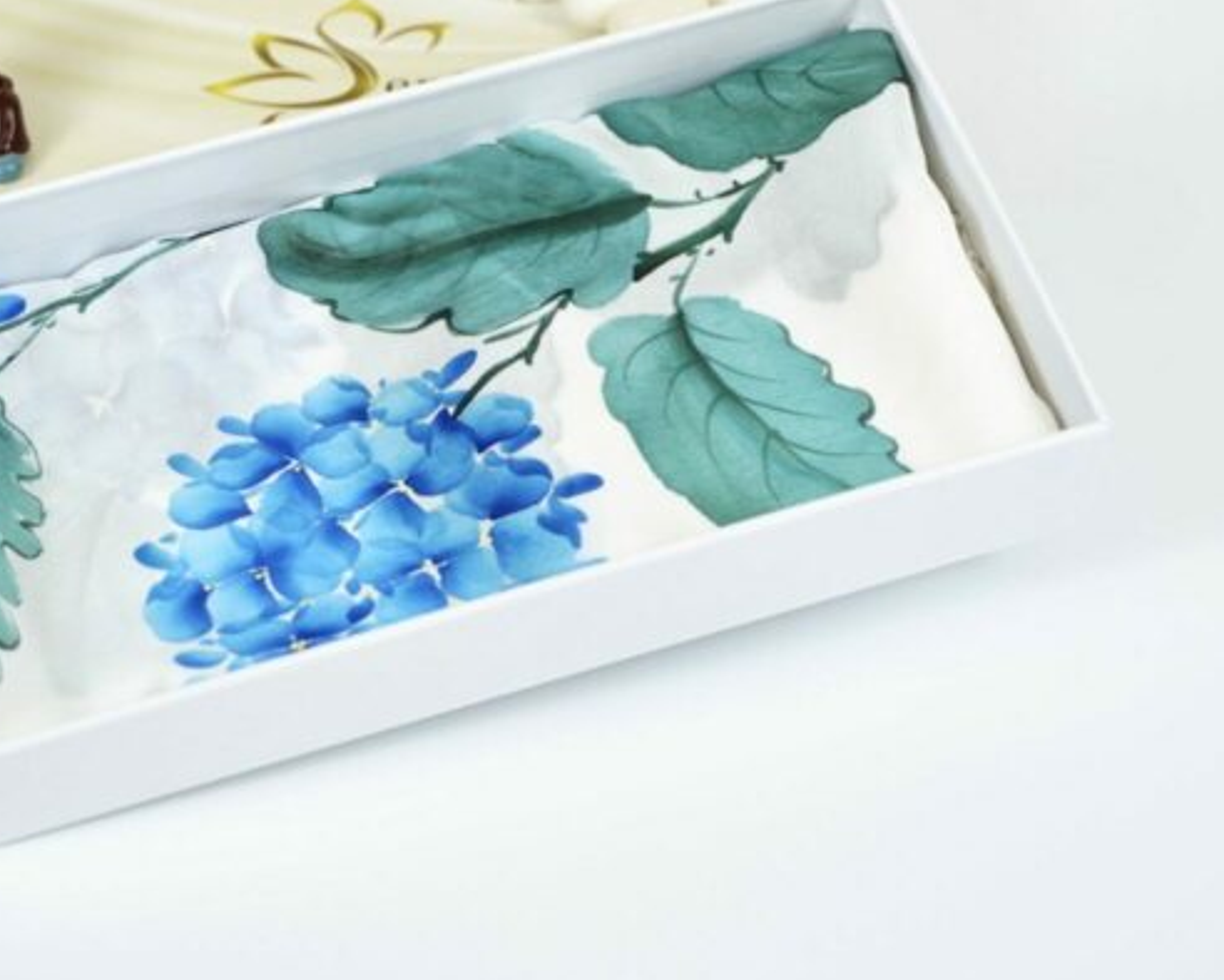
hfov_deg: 22.7
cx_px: 438
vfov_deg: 18.2
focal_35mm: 84
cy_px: 287
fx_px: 3044
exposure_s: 1/400
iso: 400
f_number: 2.8
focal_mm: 43
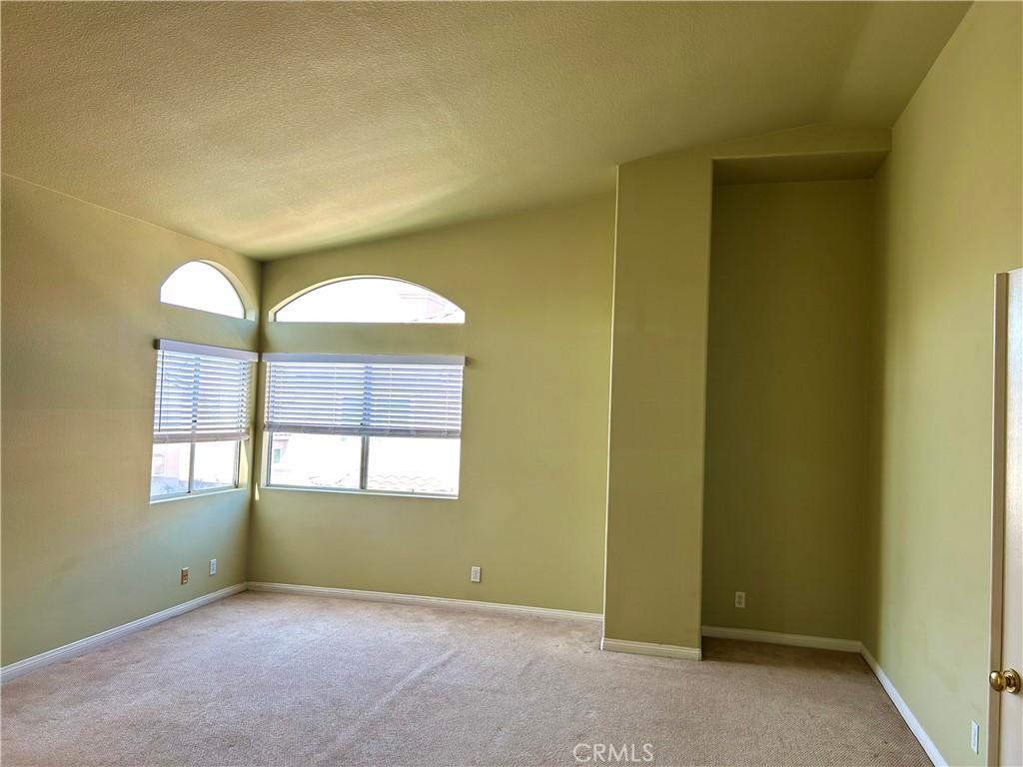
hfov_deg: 67.3
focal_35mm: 26
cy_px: 384
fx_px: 768
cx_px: 512
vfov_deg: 53.1
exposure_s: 1/163
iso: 64
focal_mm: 5.7
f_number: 1.5
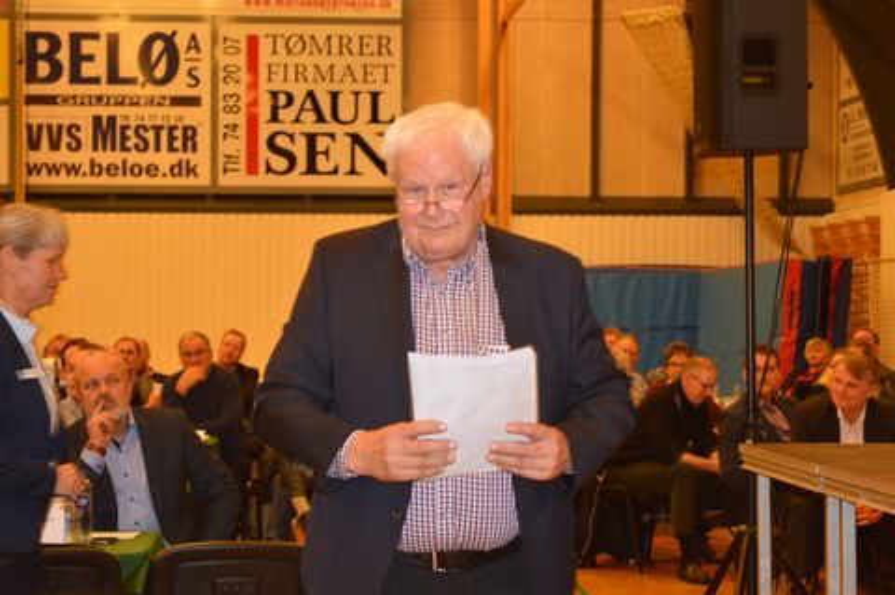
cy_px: 298
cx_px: 448
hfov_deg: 24.6
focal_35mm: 82
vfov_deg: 16.5
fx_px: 2049
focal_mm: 55
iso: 1100
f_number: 5.6
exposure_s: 1/60
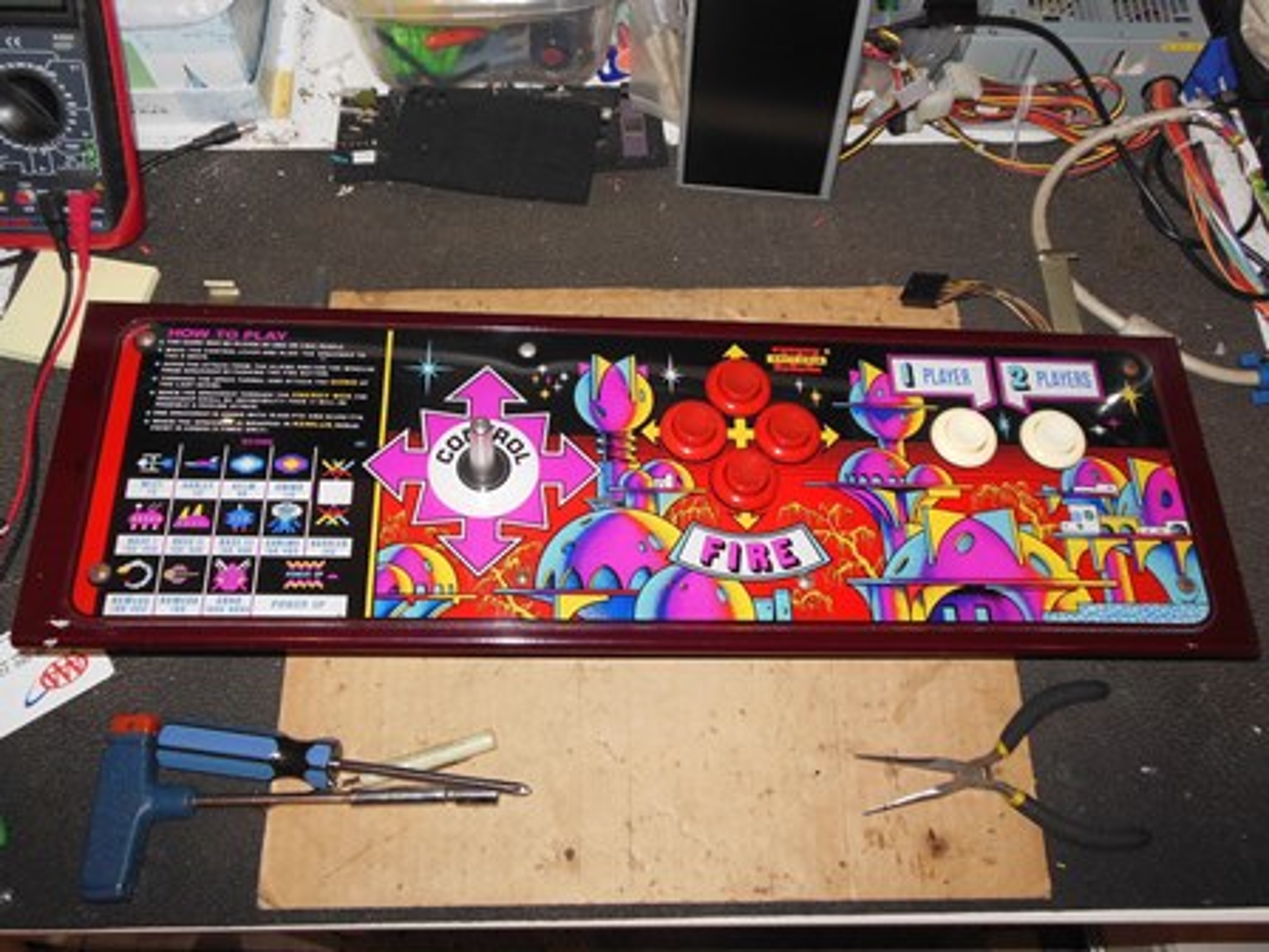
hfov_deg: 61.7
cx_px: 634
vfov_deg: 48.2
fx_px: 1063
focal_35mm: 29
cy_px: 476
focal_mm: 5.2
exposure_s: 1/25
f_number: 3.3
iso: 200
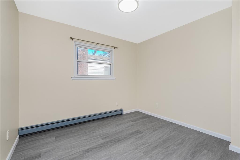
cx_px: 120
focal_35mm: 16
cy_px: 80
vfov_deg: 73.7
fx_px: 107
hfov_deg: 96.8
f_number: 6.3
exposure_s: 1/80
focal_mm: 16
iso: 50
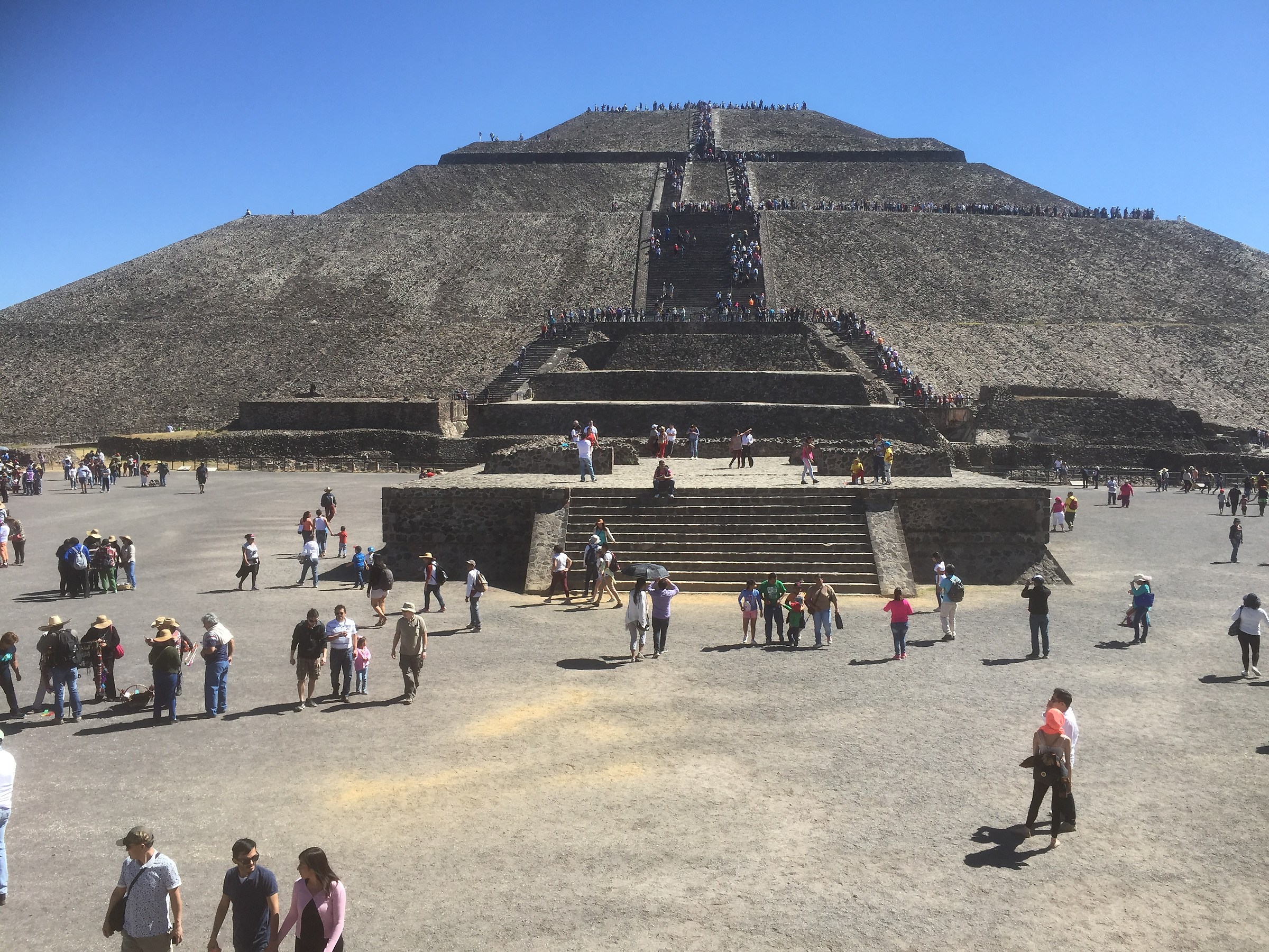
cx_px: 634
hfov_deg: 61.7
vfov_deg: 48.2
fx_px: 1063
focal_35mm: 29
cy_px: 476
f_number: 2.2
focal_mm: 4.15
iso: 32
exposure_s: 1/1276
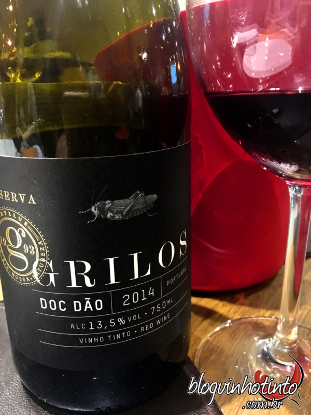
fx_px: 347
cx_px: 156
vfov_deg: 61.7
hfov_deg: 48.2
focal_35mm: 29
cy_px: 208
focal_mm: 4.15
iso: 800
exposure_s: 1/15
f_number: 2.2
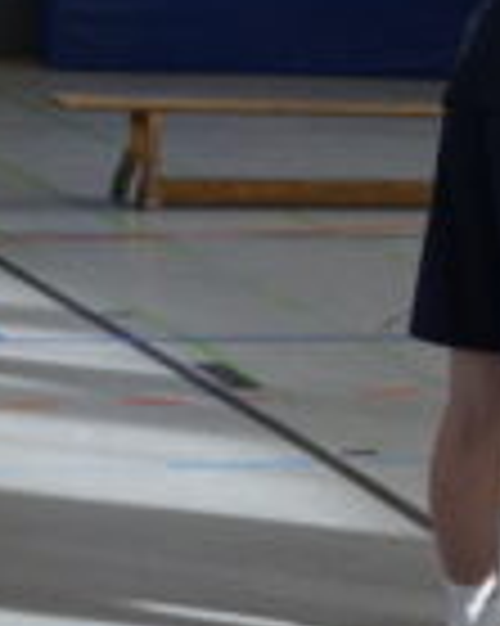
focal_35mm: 197
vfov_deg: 9.8
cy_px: 171
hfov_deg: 7.5
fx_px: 3648
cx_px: 1023
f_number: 5.6
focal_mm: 36
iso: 1000
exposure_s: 1/160
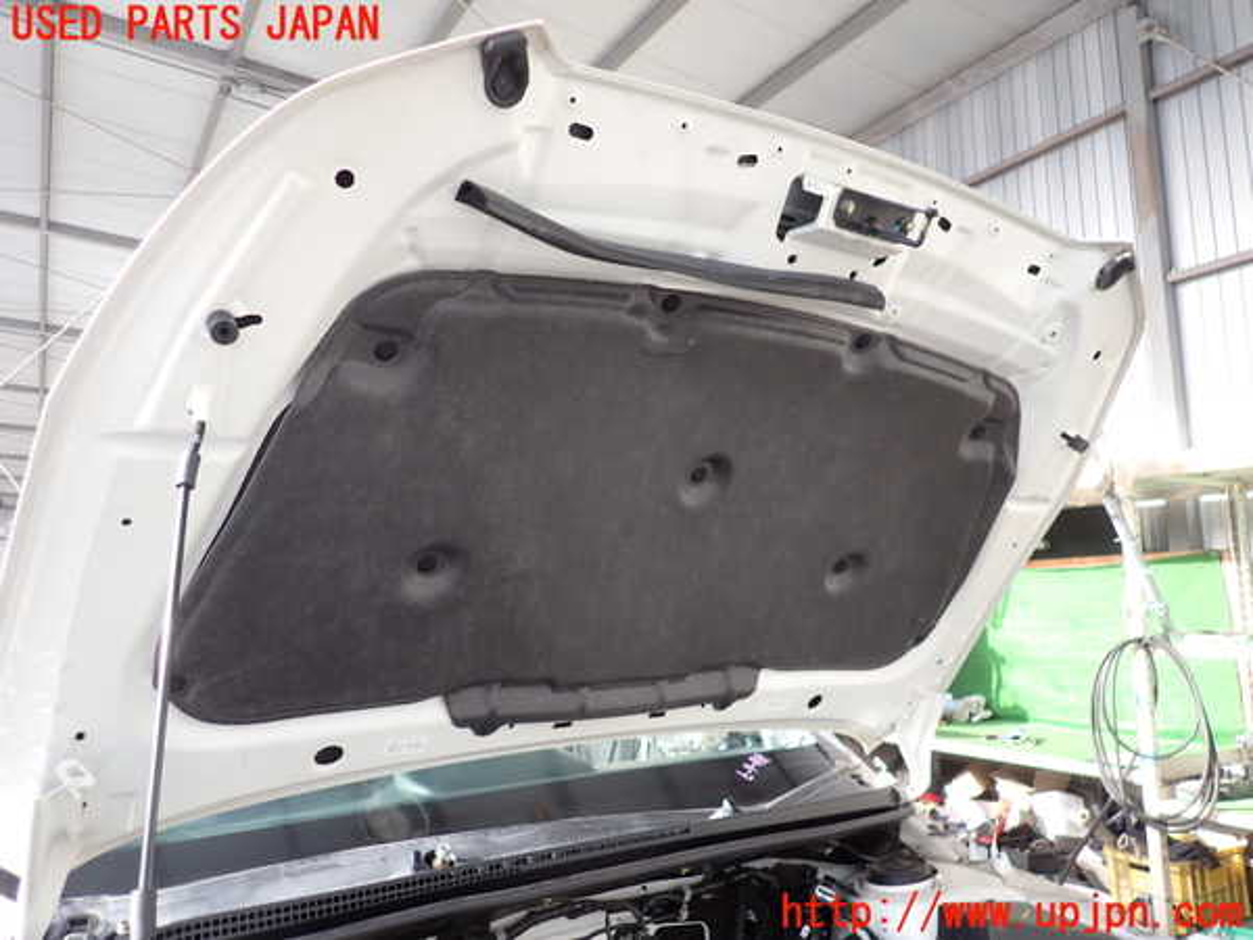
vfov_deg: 54.9
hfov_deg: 69.4
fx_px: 905
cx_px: 626
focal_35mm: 25
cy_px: 470
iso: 100
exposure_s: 1/100
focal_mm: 4.5
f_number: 2
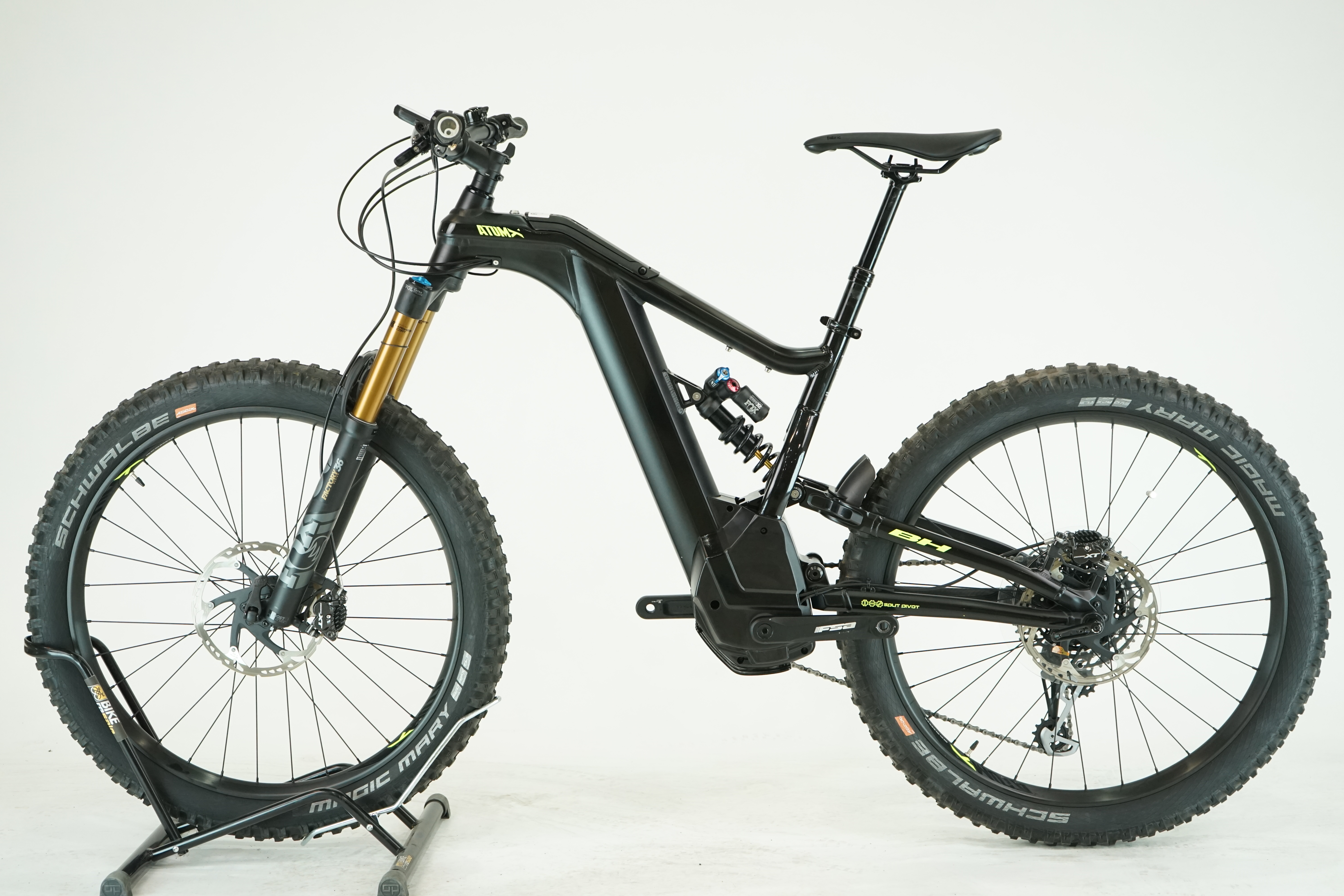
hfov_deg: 37.5
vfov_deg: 25.5
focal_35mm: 53
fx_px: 1979
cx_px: 672
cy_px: 448
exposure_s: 1/200
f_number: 5.6
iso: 1600
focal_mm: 53
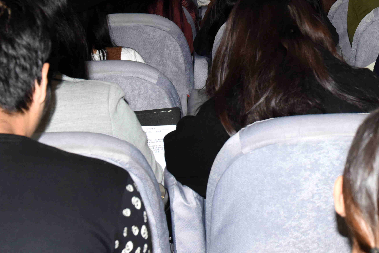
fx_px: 1000
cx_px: 342
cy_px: -16
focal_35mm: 95
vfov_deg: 14.1
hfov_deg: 21.0
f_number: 5.6
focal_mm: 34
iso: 1250
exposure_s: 1/60
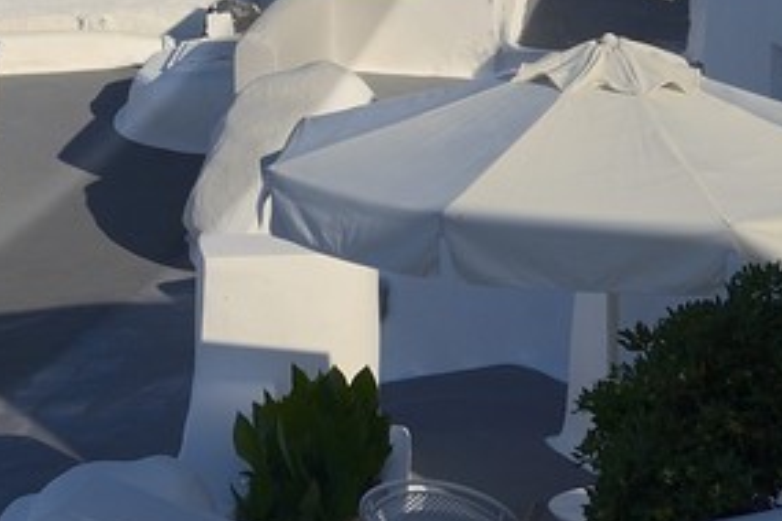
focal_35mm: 247
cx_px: -587
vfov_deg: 5.4
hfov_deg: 8.1
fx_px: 5365
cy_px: -592
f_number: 13
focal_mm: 44
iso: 100
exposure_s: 1/250
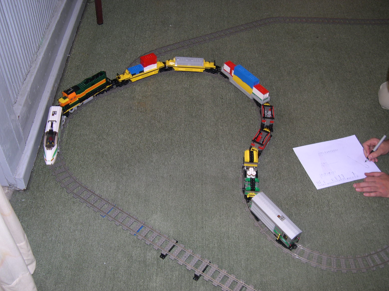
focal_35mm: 39
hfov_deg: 47.9
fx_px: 438
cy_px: 147
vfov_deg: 36.8
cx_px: 192
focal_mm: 8
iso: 100
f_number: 2.8
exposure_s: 1/60
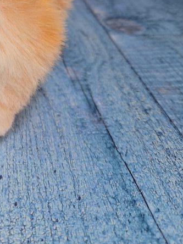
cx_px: -11
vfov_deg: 32.9
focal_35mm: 53
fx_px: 374
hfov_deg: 25.8
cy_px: -6
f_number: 1.8
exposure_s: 1/180
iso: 50
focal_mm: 5.4
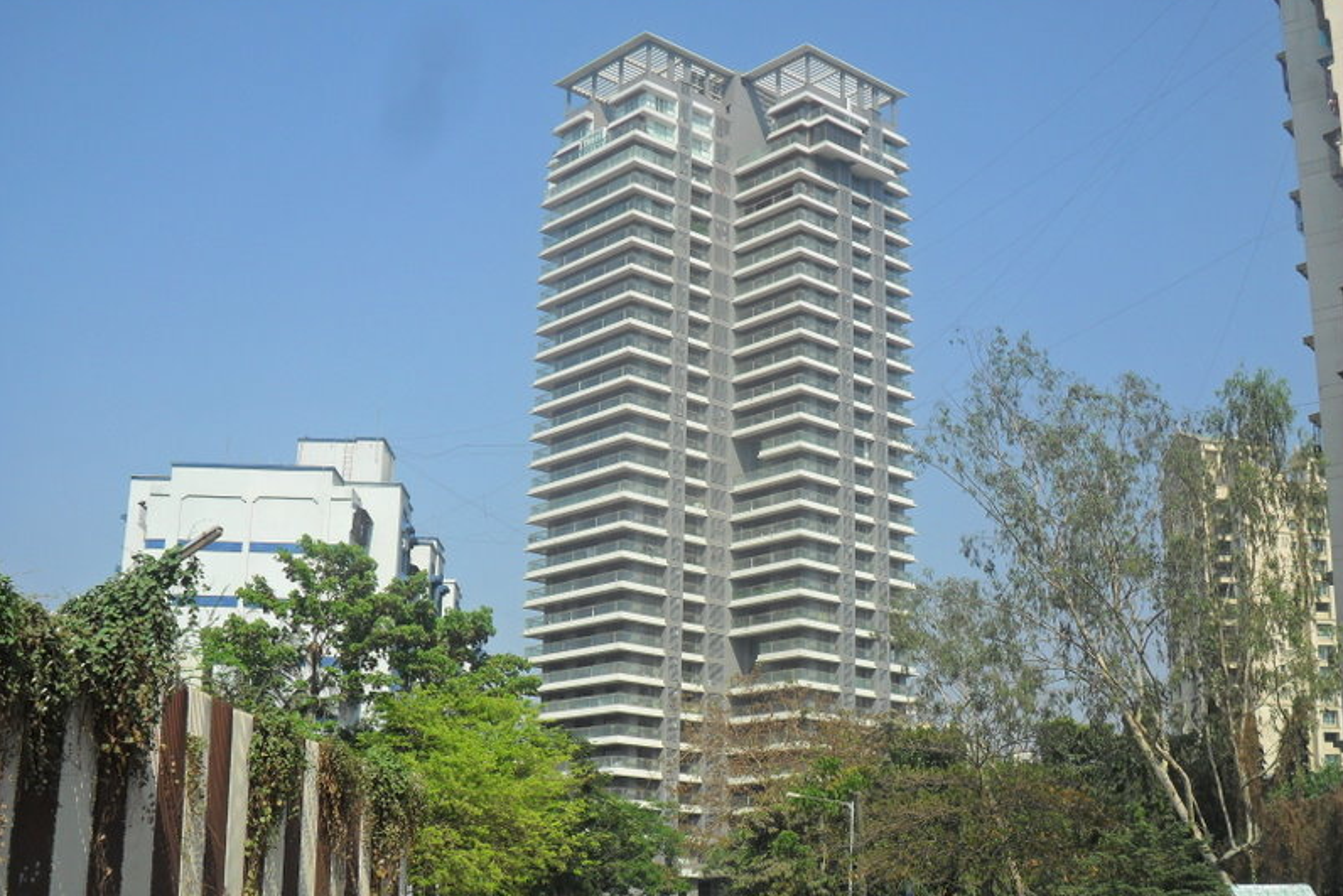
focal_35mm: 46
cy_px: 498
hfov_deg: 42.7
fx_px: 1716
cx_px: 672
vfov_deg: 29.2
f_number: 4.5
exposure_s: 1/1000
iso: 100
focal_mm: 7.8
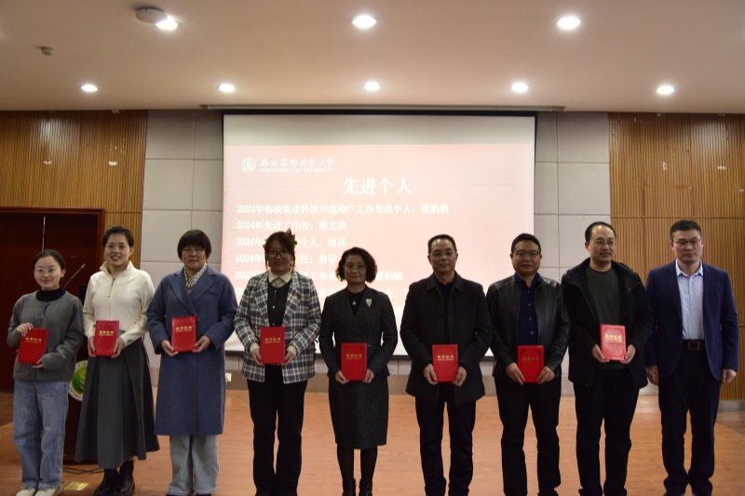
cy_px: 248
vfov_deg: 53.1
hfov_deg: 73.8
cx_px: 372
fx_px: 497
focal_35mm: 24
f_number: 4
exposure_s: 1/60
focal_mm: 24
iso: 2000
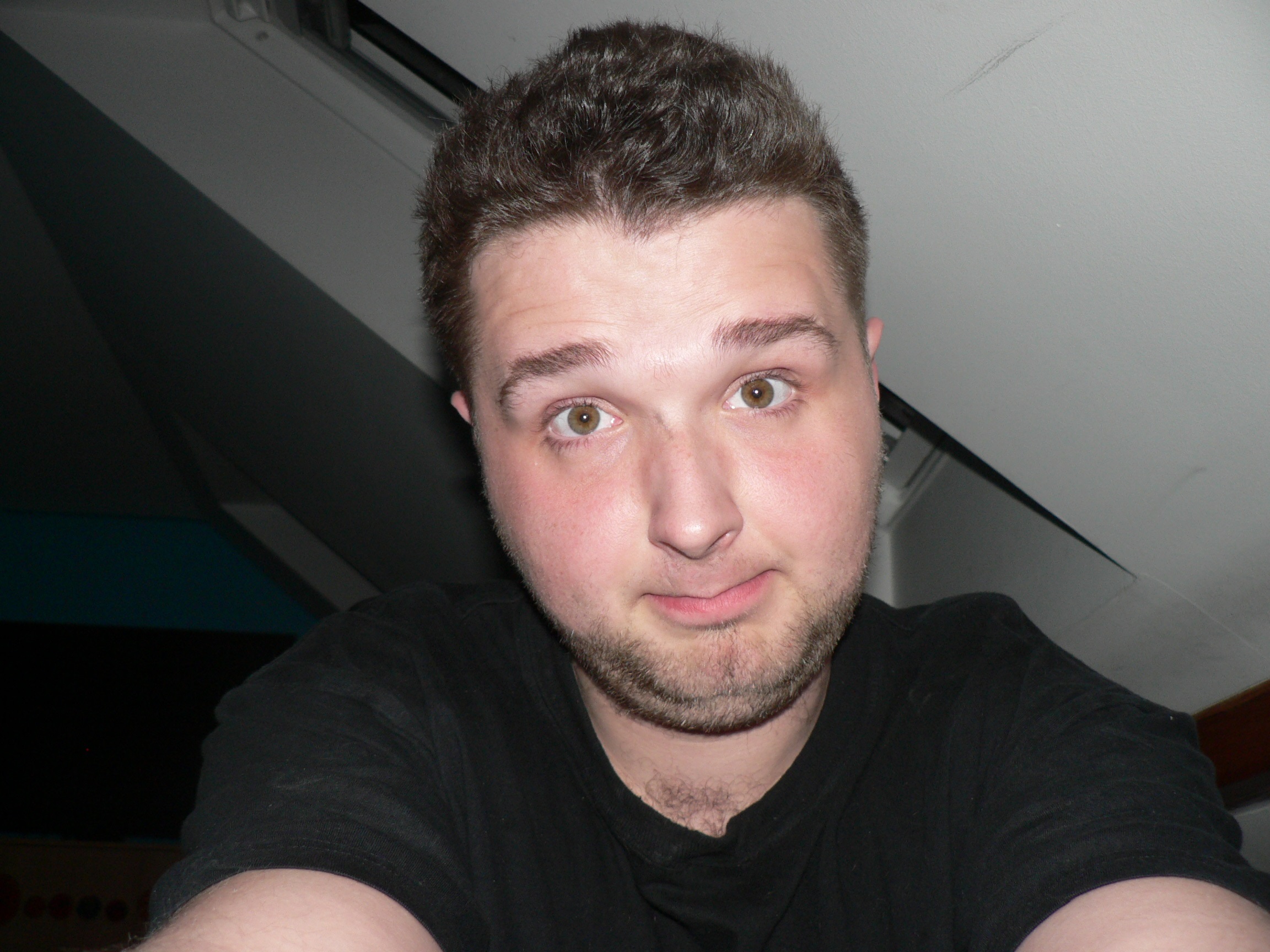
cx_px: 635
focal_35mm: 35
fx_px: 1284
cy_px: 476
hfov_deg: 52.6
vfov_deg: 40.7
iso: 100
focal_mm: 6
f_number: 2.8
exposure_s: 1/60
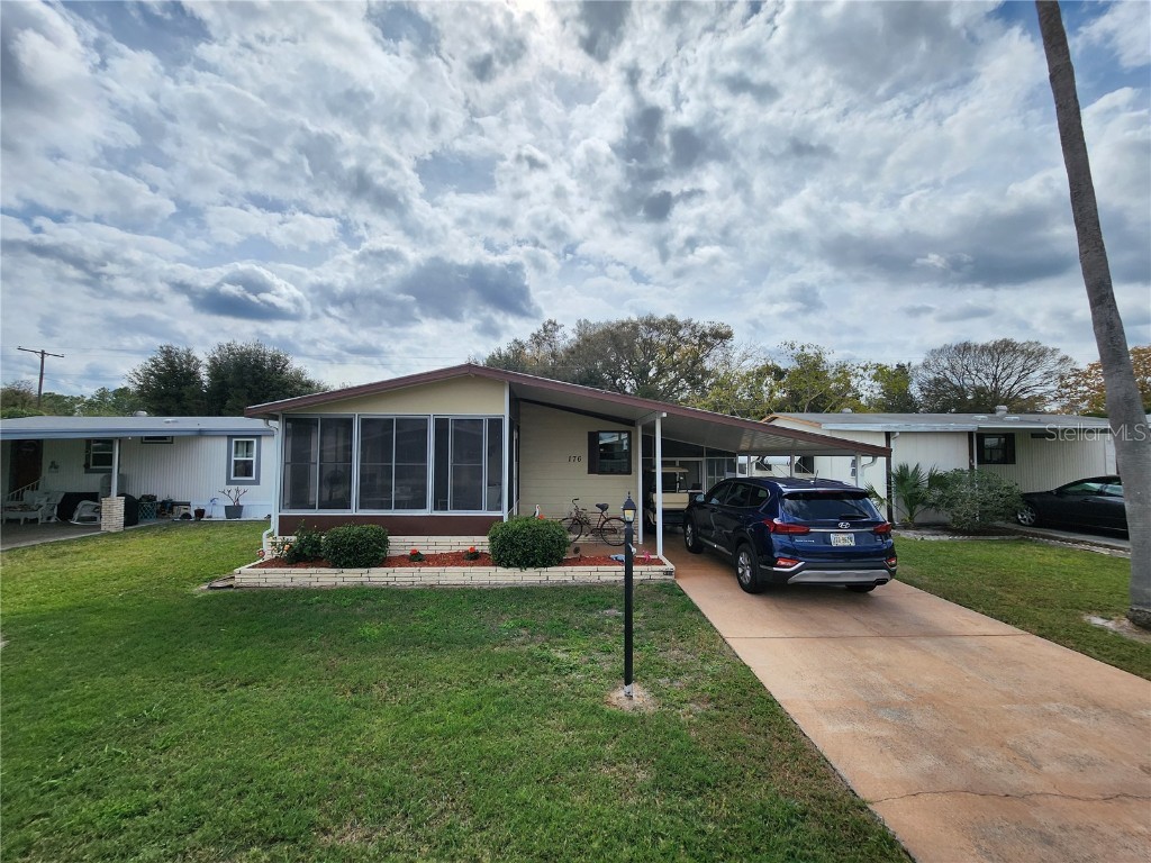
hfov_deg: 106.2
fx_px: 432
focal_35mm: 13
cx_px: 576
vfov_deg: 89.9
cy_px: 432
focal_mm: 2.2
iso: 50
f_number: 2.2
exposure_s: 1/4233
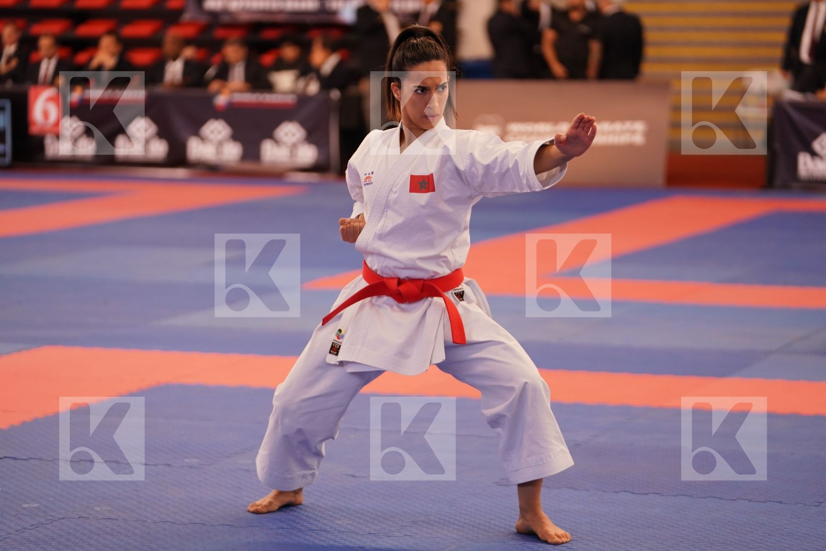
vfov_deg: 10.6
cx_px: 413
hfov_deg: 15.9
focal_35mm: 129
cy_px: 276
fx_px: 2960
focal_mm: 129
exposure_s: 1/500
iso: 1000
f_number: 2.8
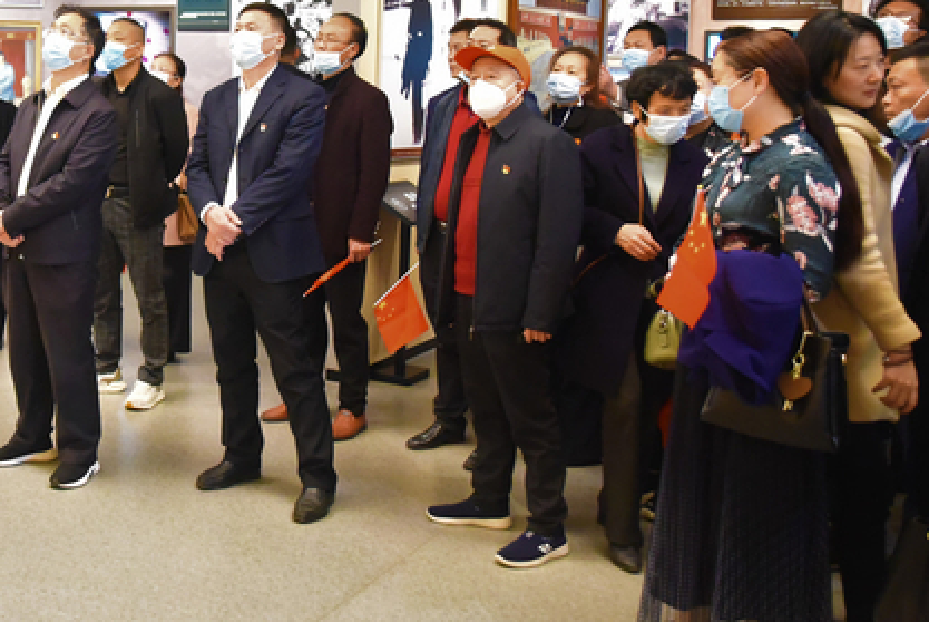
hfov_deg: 40.7
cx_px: 172
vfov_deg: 28.7
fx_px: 1188
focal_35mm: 46
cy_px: 134
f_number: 2.8
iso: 12800
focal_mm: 24
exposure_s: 1/125
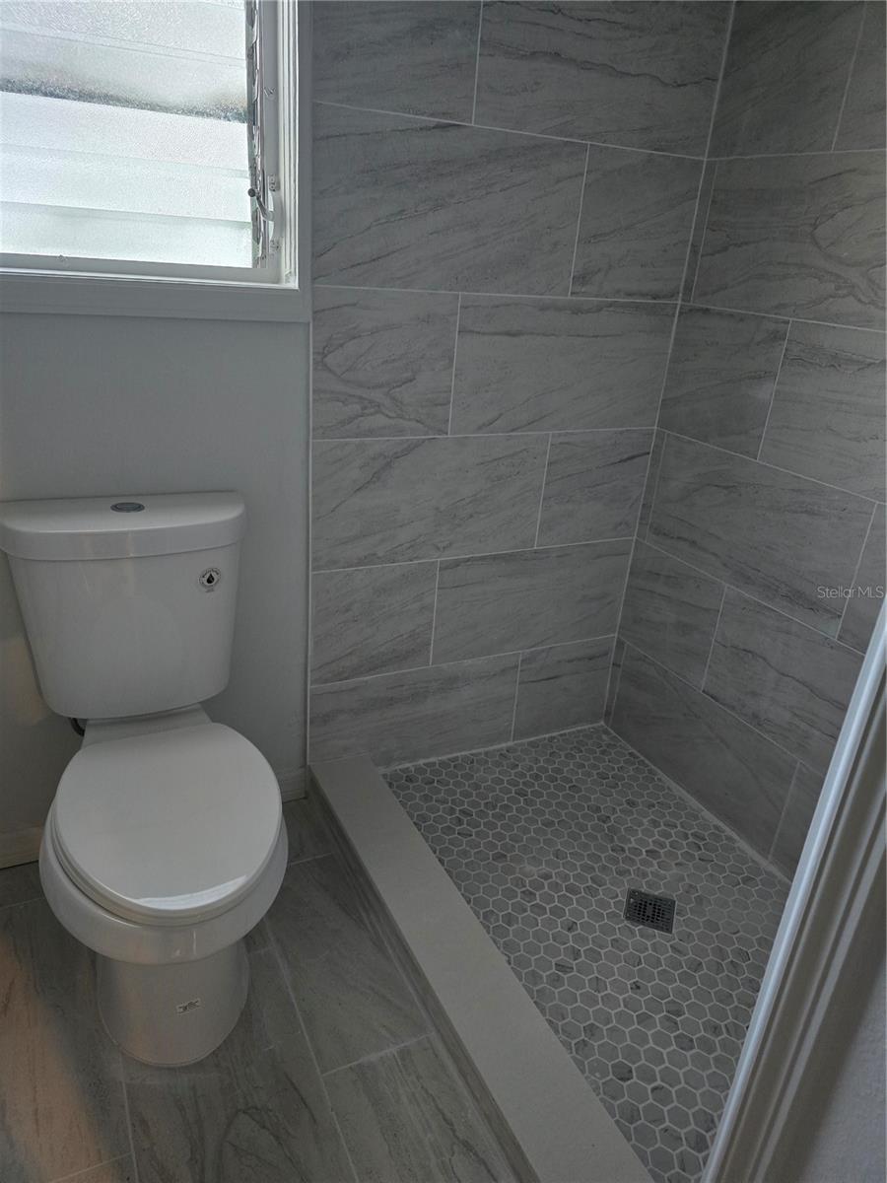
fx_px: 786
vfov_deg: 73.9
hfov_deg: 58.9
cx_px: 444
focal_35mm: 23
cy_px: 592
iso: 800
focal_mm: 6.3
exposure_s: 1/60
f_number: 1.7
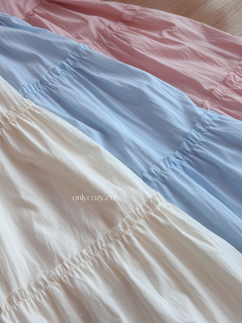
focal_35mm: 48
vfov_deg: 39.7
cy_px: 162
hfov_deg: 30.3
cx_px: 121
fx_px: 447
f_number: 1.78
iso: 50
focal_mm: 6.86
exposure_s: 1/244
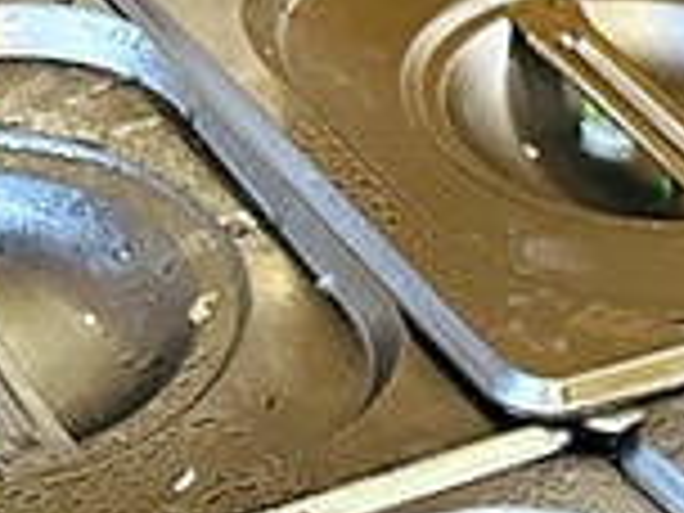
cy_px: 891
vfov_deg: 7.6
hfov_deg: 10.2
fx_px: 3754
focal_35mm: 190
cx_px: 904
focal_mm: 6.86
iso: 640
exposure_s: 1/60
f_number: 1.78
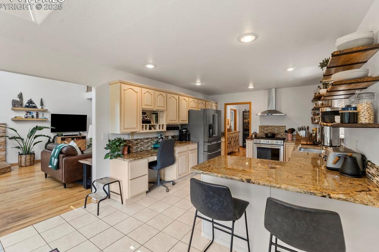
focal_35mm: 16
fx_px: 168
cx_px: 188
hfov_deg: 96.9
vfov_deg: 73.8
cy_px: 123
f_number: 8
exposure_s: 1/5
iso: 500
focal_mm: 14.9
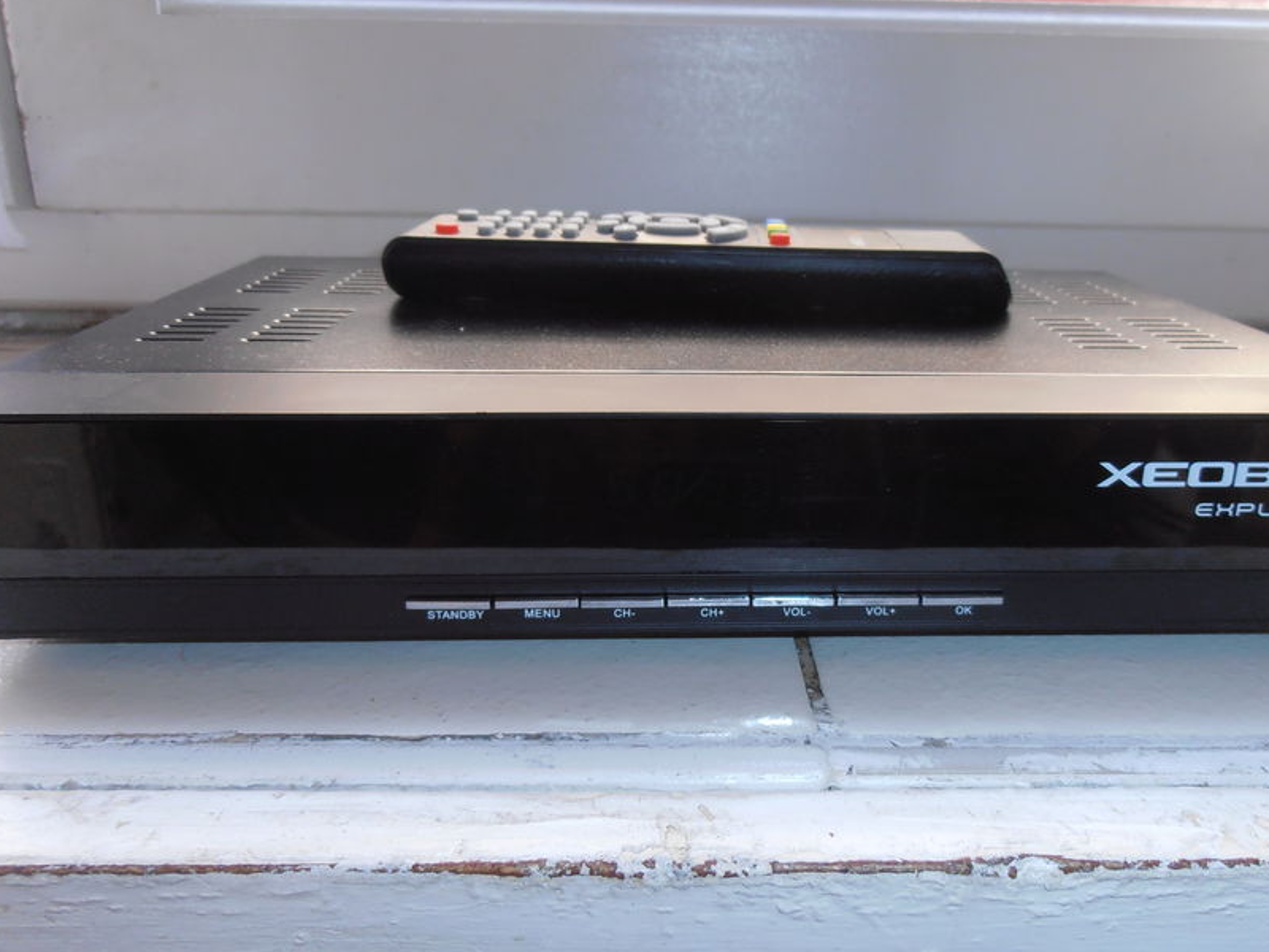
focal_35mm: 30
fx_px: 1100
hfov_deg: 59.7
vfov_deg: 46.8
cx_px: 723
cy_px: 508
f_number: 3
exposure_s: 1/30
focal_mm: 4.2
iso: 100
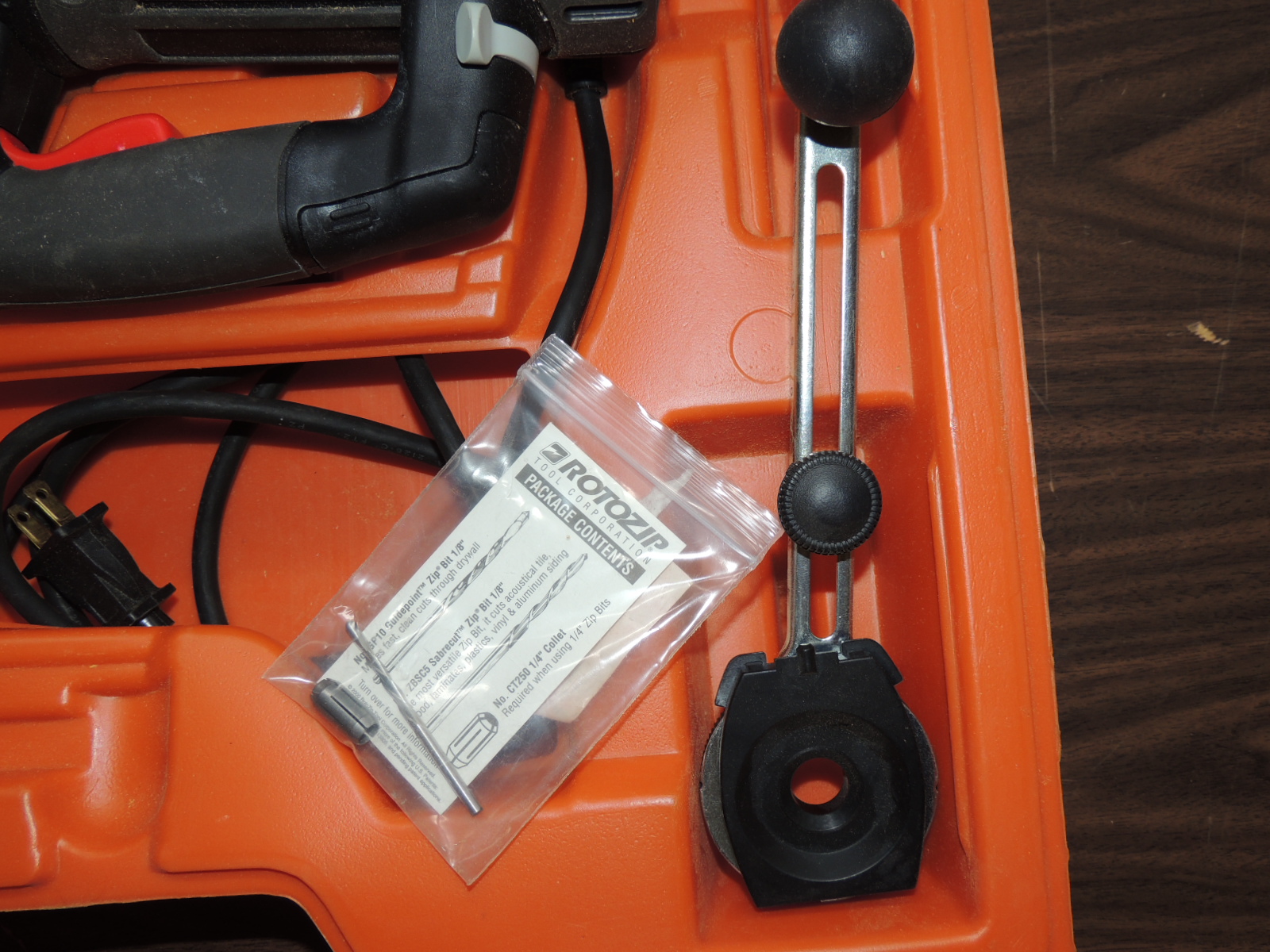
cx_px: 635
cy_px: 476
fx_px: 1211
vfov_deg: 42.9
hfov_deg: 55.4
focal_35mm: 33
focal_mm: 5.8
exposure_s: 1/30
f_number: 3.2
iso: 100
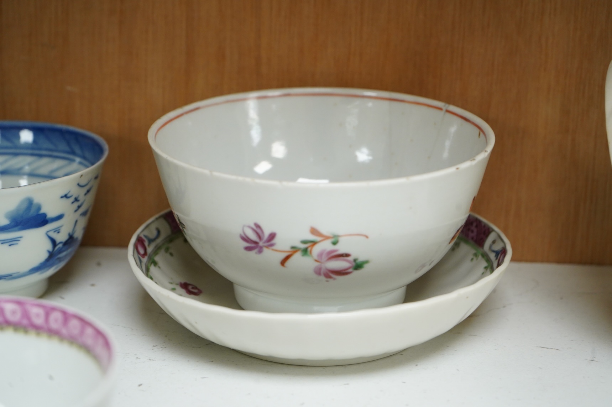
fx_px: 1189
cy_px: 204
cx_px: 306
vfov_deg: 19.4
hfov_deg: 28.9
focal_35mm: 70
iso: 2500
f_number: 8
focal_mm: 70
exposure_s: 1/80
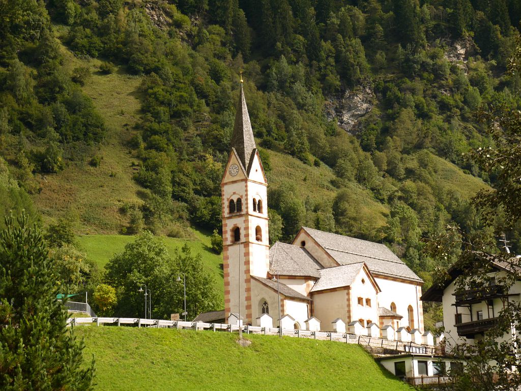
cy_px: 196
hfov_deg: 23.3
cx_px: 260
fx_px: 1264
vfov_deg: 17.6
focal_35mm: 84
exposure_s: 1/320
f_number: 8
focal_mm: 42
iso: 160
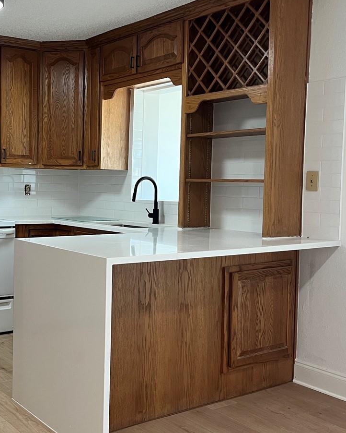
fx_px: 576
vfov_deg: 41.1
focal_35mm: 45
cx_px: 96
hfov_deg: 32.9
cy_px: 222
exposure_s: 1/60
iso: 100
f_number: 1.6
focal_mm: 5.1
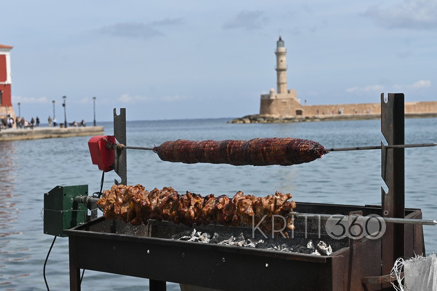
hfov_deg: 27.0
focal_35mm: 75
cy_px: 146
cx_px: 218
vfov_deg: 18.2
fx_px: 910
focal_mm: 50
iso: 100
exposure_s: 1/800
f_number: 6.3
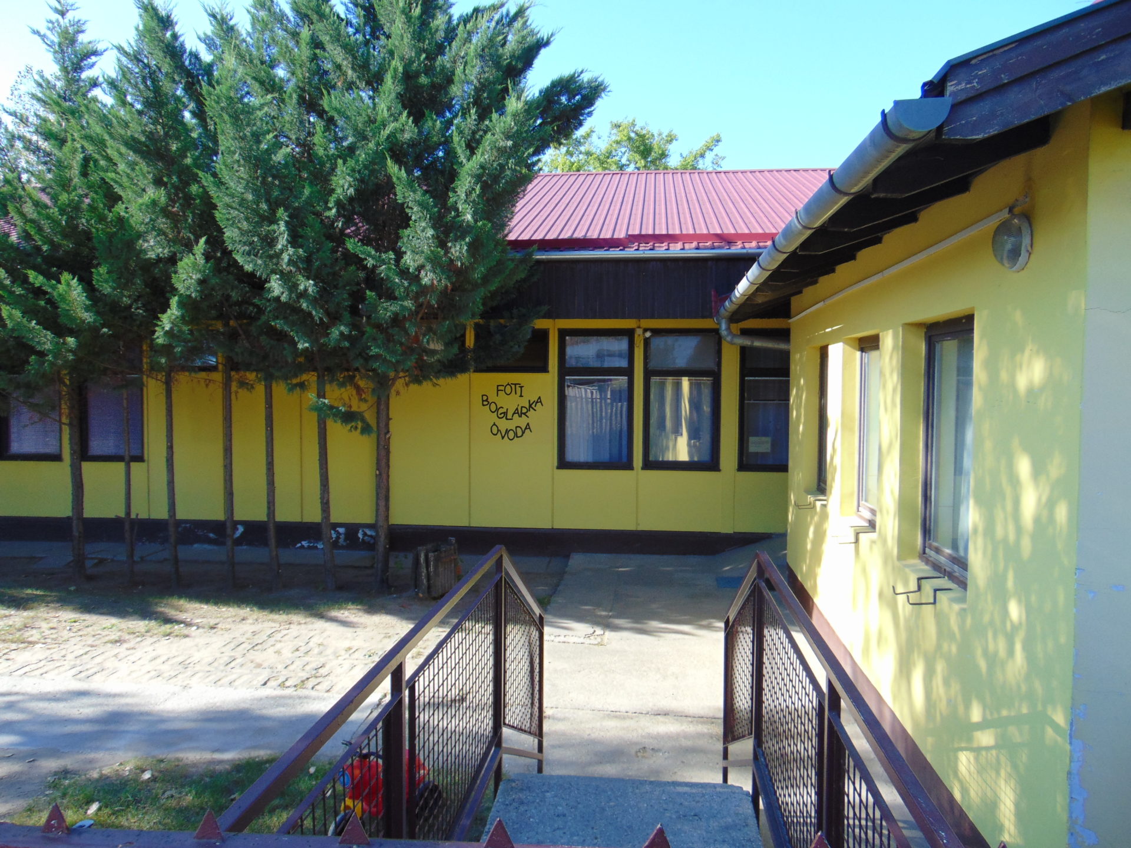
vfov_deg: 54.9
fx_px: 817
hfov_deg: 69.4
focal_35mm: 25
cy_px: 424
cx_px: 566
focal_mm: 4.5
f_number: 3
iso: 80
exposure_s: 1/320
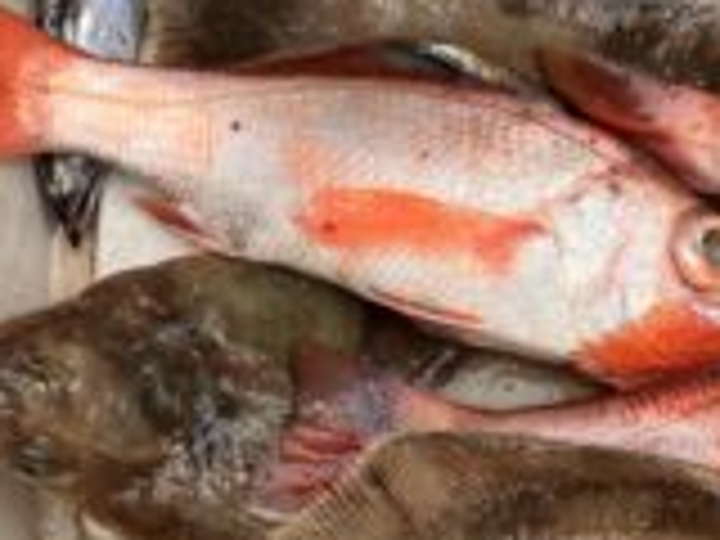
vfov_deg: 21.9
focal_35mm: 67
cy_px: 248
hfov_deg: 27.5
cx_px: 698
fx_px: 1394
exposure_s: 1/244
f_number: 1.8
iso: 25
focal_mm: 3.99
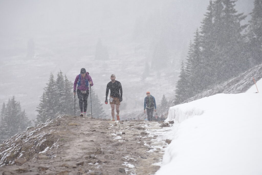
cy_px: 88
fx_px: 1296
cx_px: 131
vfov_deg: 7.7
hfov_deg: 11.5
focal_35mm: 178
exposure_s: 1/1250
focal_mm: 178
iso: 1000
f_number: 5.6
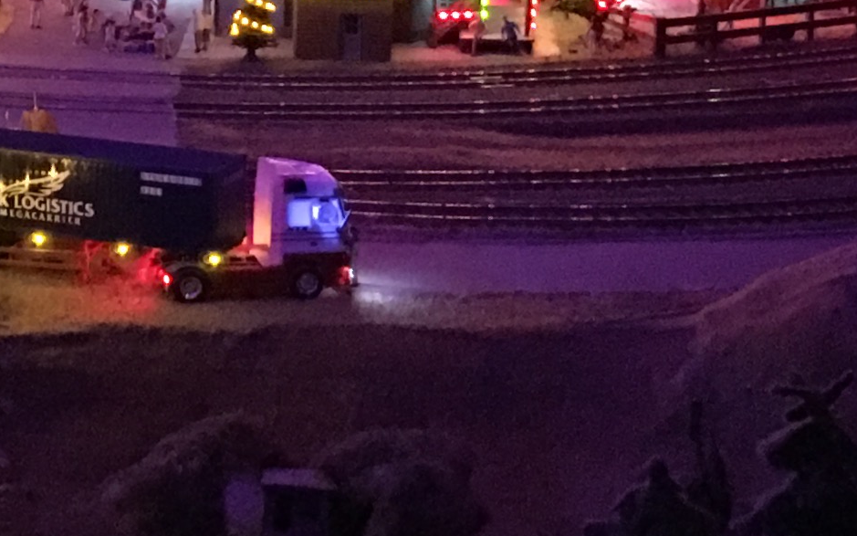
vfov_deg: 9.6
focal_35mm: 132
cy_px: -327
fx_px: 3083
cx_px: 225
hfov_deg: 15.8
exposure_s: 1/4
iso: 320
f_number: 2.2
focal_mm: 4.15
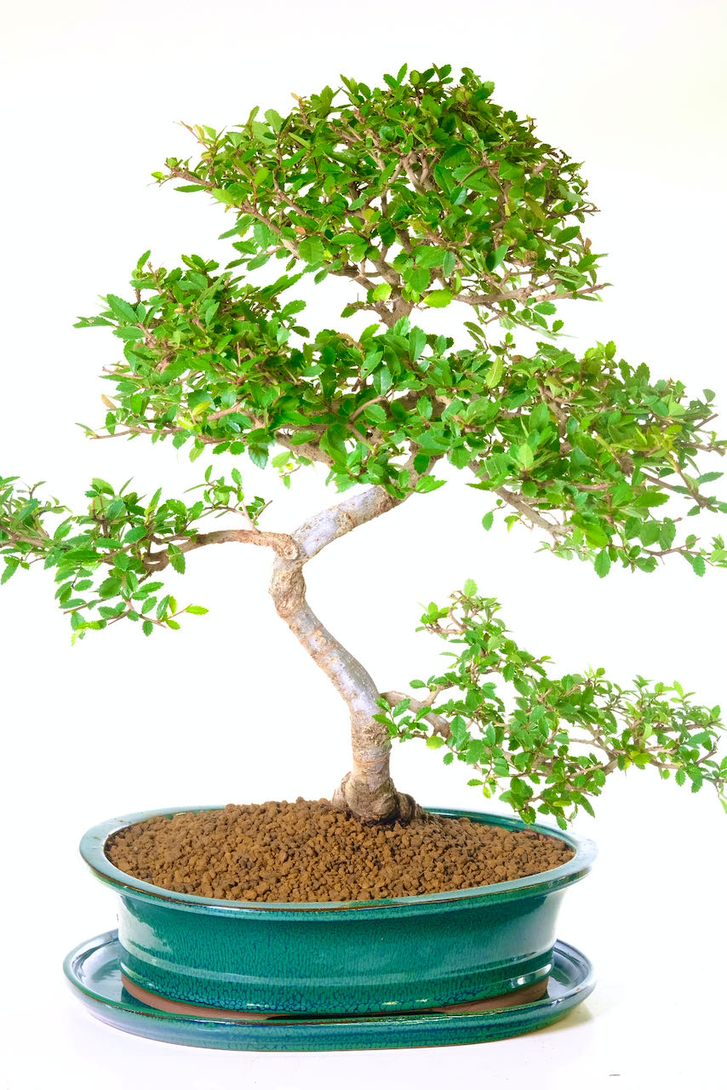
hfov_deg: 15.7
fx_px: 2634
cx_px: 364
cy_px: 545
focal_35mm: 87
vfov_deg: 23.4
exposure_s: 1/13
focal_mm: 57.8
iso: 1600
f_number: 11
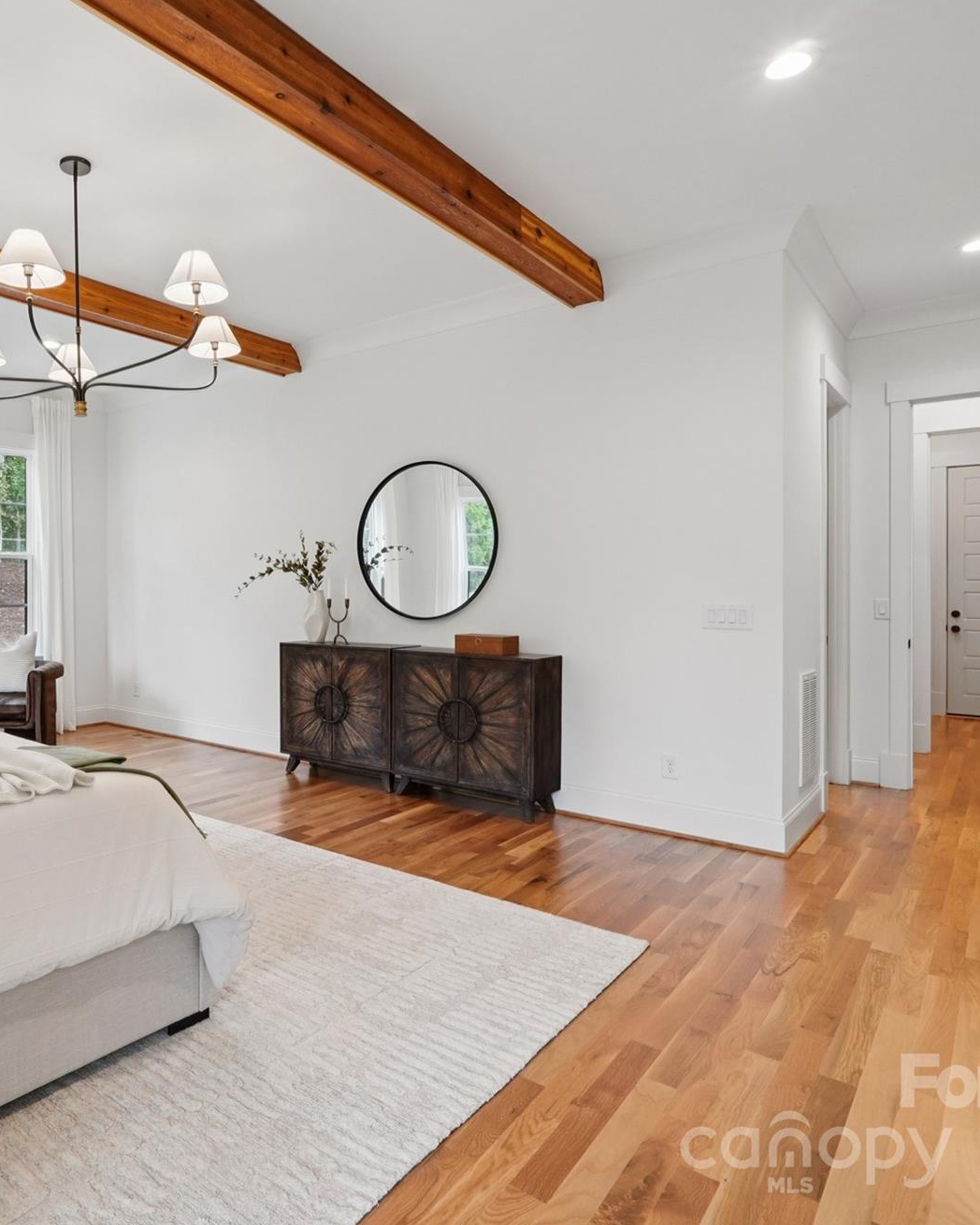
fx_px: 798
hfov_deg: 59.9
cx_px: 252
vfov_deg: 75.0
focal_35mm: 22
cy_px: 591
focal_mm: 10
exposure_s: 1/10
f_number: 8
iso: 400
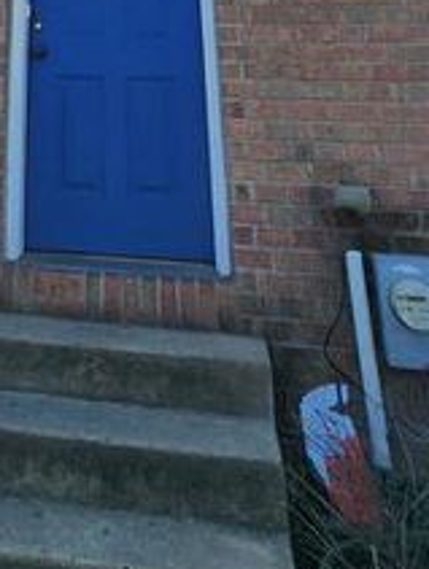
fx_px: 675
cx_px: 24
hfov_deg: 33.0
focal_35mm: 41
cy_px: -174
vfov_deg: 33.3
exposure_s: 1/2198
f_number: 2.2
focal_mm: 2.2
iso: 50
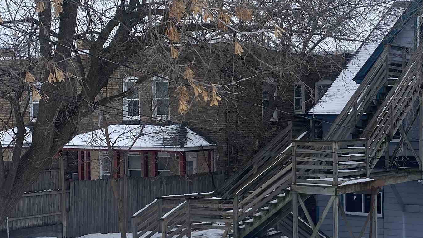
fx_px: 718
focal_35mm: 64
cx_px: 382
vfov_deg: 18.8
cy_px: 161
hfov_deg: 31.3
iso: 32
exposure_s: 1/1043
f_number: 1.8
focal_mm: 4.25
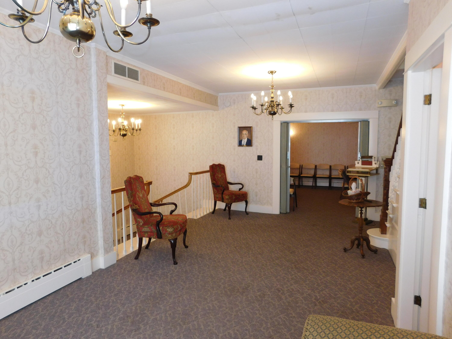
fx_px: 300
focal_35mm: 23
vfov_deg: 58.9
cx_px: 226
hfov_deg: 73.9
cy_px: 170
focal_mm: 4
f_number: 3
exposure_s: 1/30
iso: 200
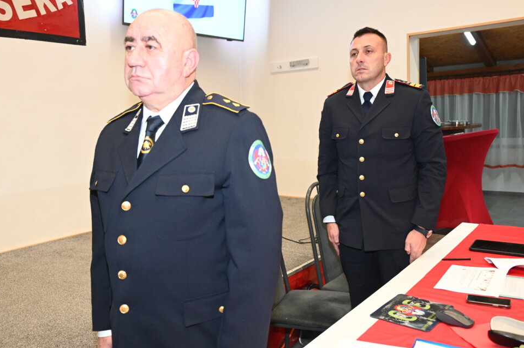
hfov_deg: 58.8
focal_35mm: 32
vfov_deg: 41.0
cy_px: 168
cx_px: 255
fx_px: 465
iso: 1400
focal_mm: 30
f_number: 4.5
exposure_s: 1/60
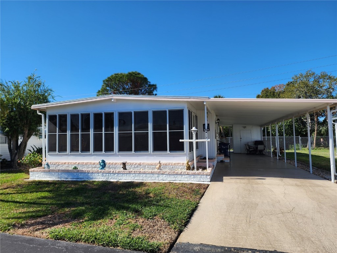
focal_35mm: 23
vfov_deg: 58.9
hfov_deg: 73.9
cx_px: 168
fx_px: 224
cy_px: 126
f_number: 1.8
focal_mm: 6.4
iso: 12
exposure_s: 1/917
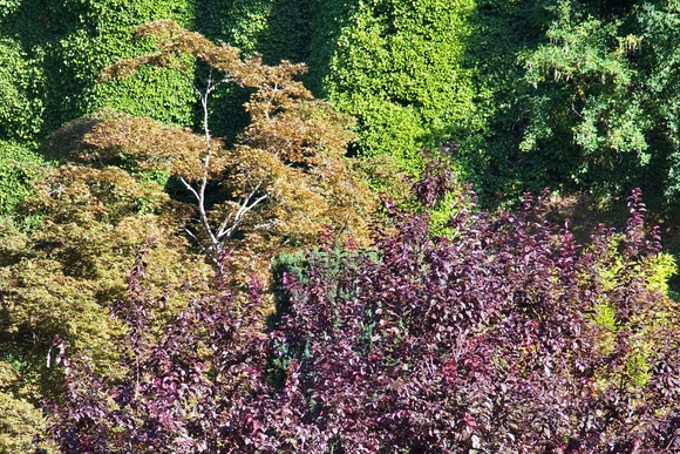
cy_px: 351
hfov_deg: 7.8
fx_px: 5006
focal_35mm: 265
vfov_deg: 5.2
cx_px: 266
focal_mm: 120
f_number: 4
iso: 140
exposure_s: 1/250
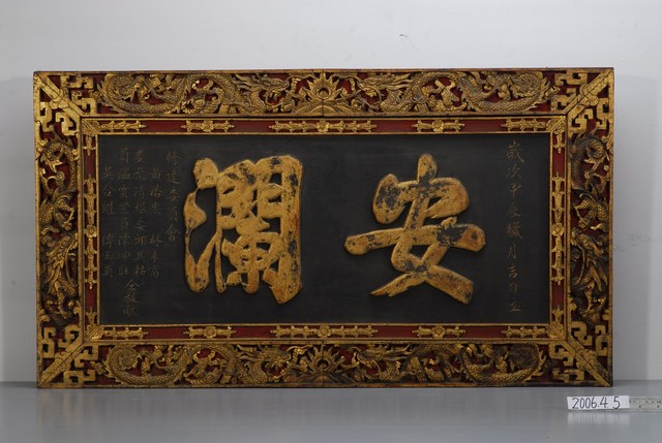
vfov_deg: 15.2
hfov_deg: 22.6
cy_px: 222
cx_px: 331
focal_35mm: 90
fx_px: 1658
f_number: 16
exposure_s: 1/50
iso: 100
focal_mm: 60
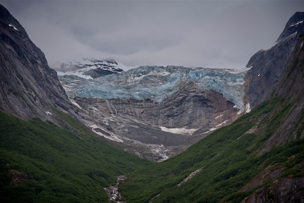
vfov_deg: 11.4
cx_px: 152
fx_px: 1013
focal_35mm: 120
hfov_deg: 17.1
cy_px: 102
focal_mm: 120
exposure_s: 1/250
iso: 100
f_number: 5.6
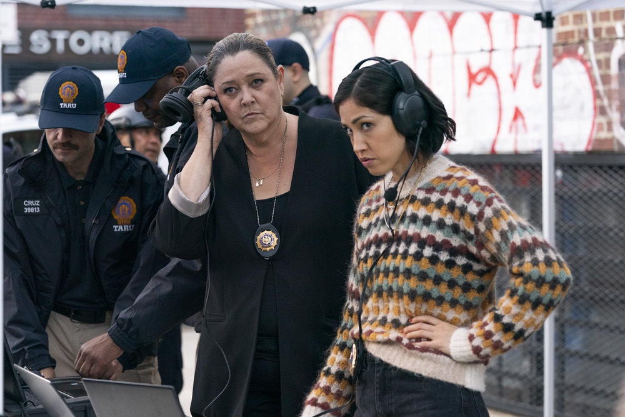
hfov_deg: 20.2
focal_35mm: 101
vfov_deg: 13.6
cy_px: 208
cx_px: 312
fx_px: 1754
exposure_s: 1/800
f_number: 4
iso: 2000
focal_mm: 101
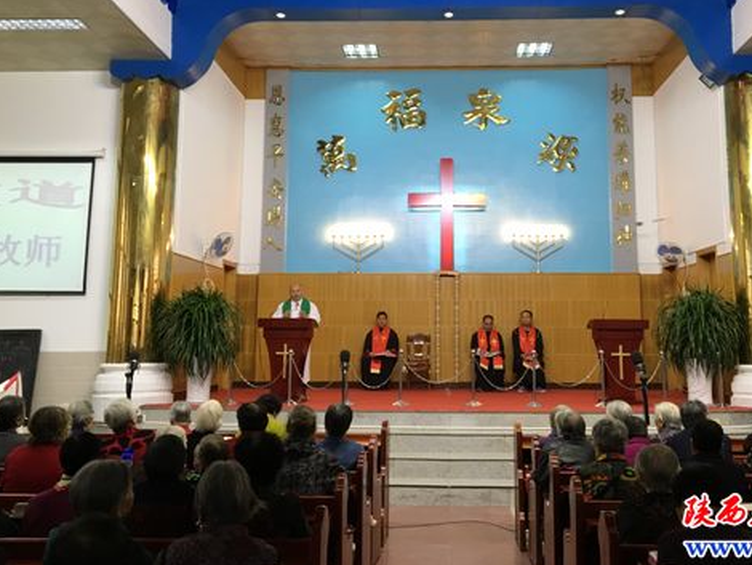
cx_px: 421
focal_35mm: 37
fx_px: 804
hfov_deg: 50.0
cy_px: 226
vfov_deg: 38.5
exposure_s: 1/33
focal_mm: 4.15
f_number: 2.2
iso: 100
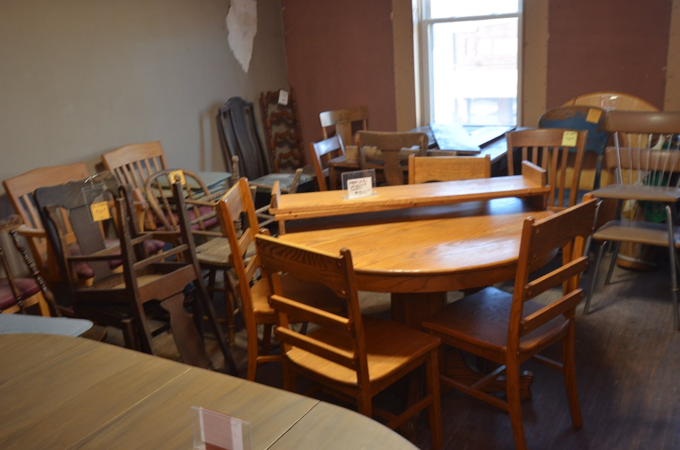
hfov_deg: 53.2
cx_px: 340
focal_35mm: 36
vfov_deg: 36.7
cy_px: 225
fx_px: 679
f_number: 4.5
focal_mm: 24
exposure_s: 1/60
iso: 450
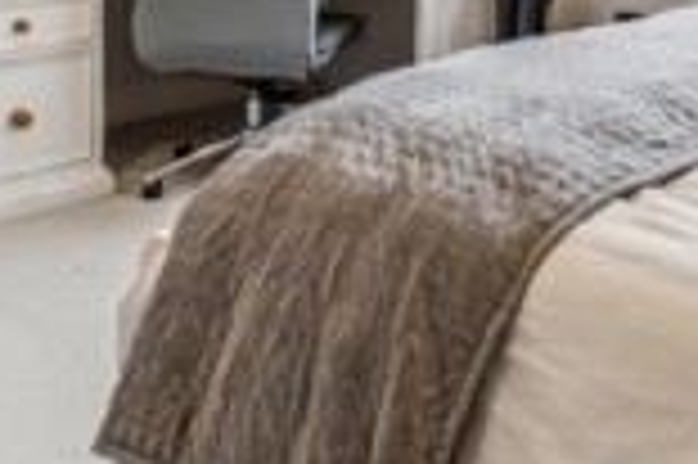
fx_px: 1201
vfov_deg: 19.3
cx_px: 522
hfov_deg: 31.8
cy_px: -214
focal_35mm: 62
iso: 160
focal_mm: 10
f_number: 8
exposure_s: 1/10
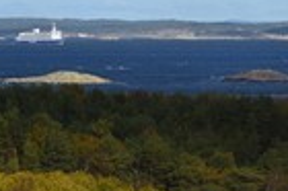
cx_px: 229
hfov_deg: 3.4
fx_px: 4810
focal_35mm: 602
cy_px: 78
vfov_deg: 2.3
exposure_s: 1/250
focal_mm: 200
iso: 200
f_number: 13
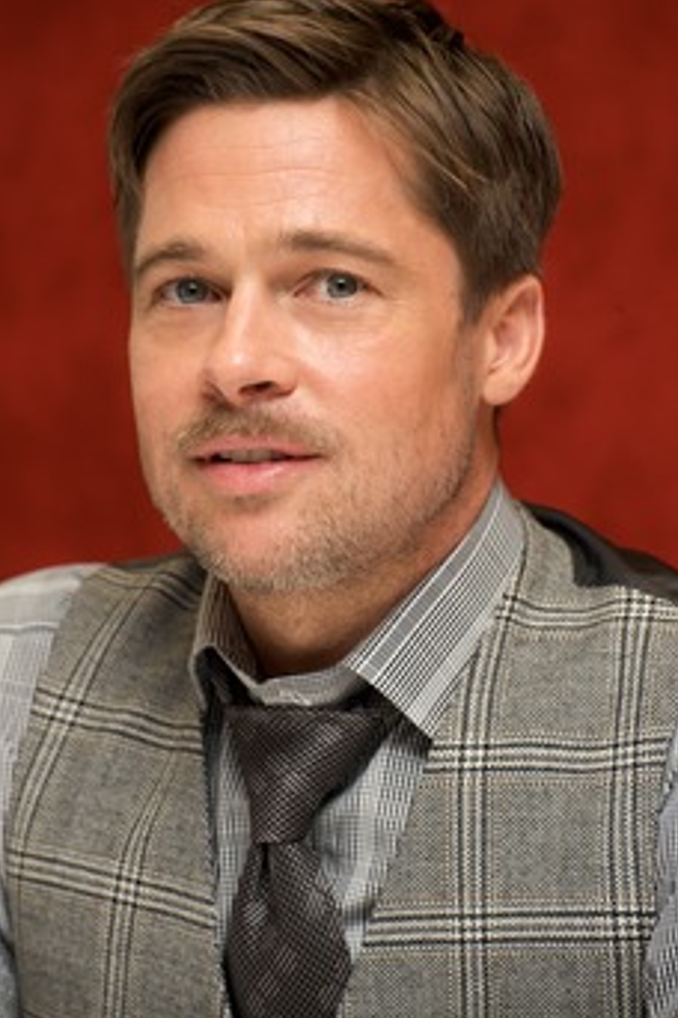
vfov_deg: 14.1
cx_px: 335
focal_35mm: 146
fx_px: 4124
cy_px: 476
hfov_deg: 9.4
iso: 400
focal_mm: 125
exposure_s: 1/100
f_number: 6.3
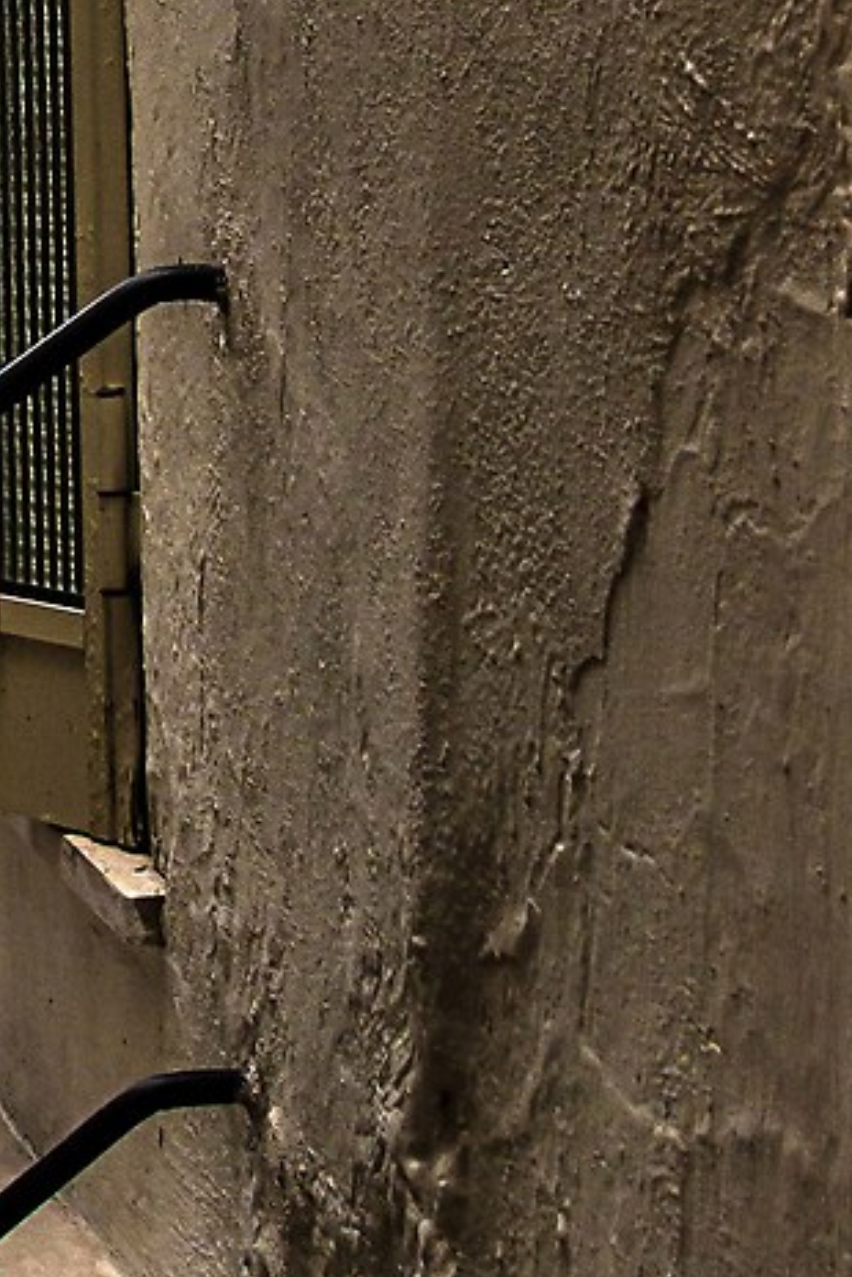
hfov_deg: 8.2
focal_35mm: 160
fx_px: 5680
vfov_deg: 12.5
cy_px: -253
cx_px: -860
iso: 250
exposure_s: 1/400
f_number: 10
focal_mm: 31
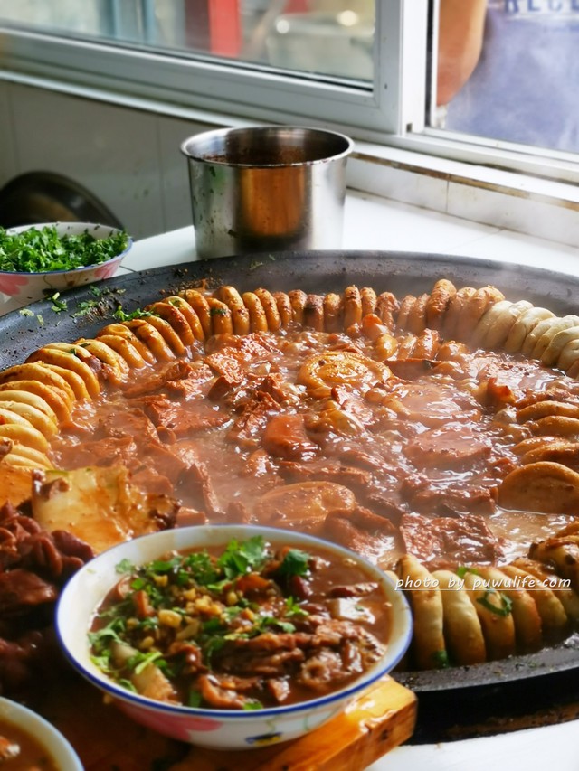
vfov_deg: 35.5
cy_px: 386
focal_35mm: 54
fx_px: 1204
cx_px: 290
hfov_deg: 27.0
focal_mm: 5.58
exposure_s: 1/168
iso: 50
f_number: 4
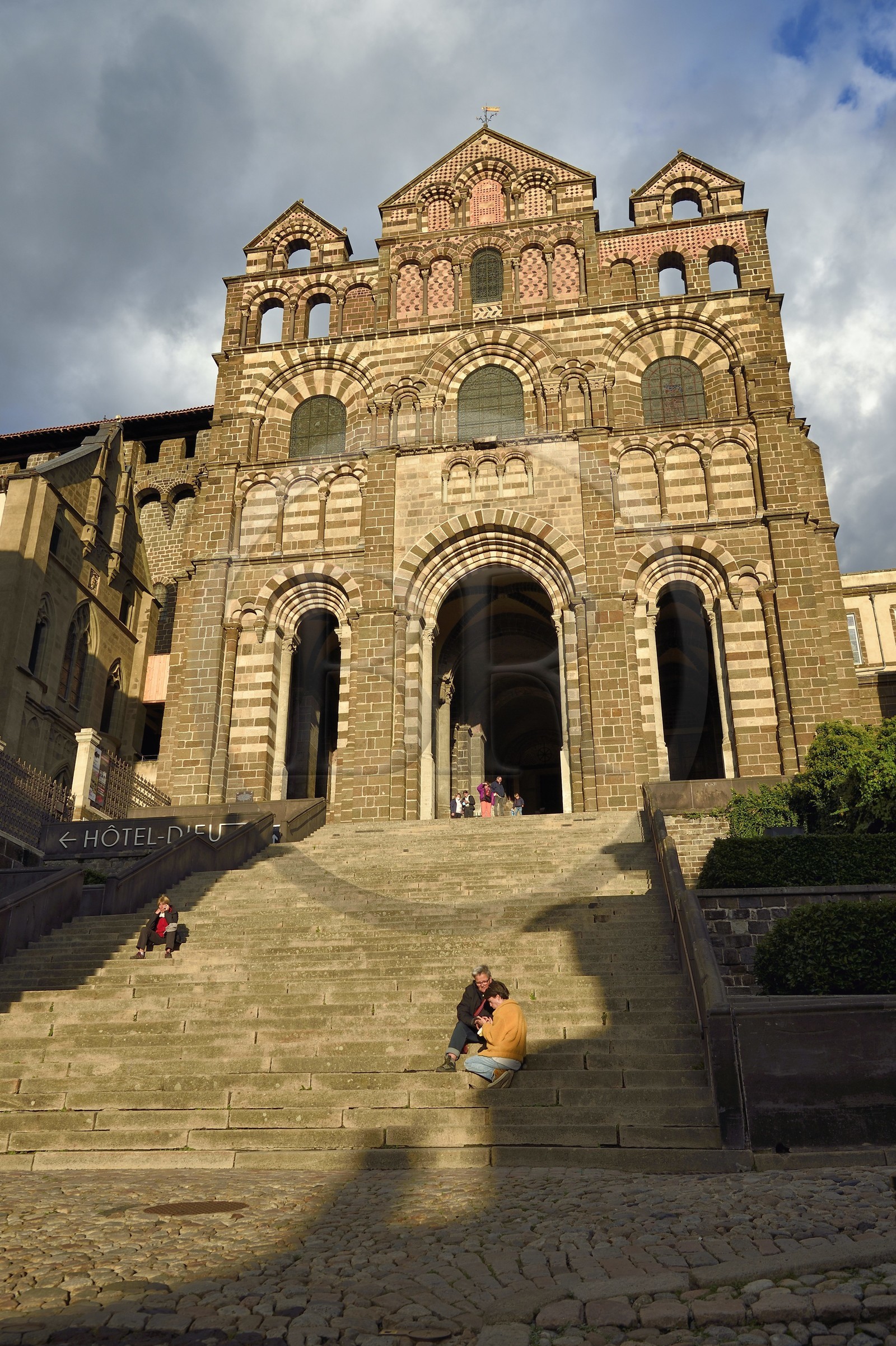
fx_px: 1121
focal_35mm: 30
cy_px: 673
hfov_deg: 43.6
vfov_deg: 62.0
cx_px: 448
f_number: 9
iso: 200
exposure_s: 1/250
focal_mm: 30
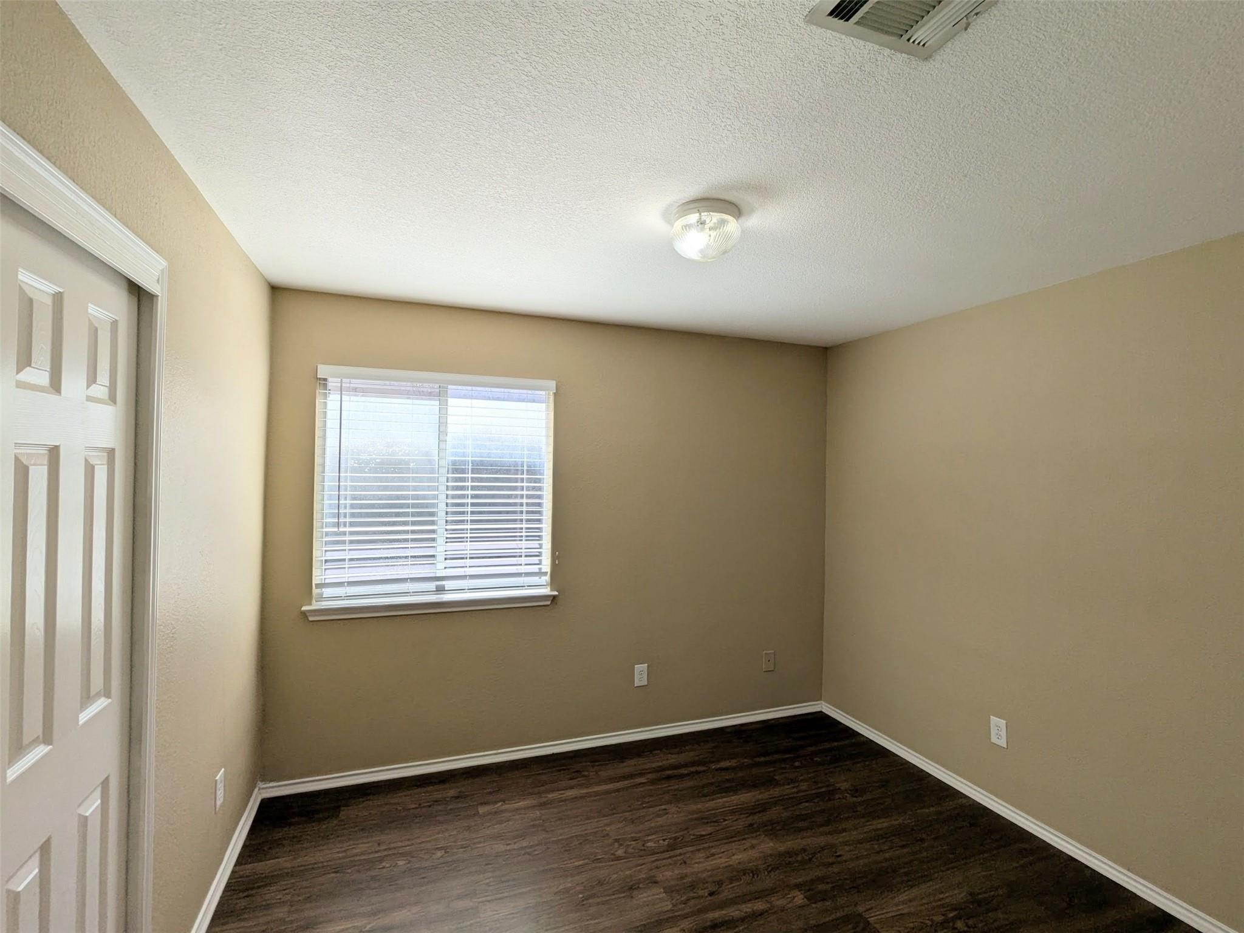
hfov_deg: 94.5
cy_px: 466
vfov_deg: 78.1
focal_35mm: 16
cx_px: 622
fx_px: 575
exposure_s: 1/596
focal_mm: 2.35
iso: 50
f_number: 2.2
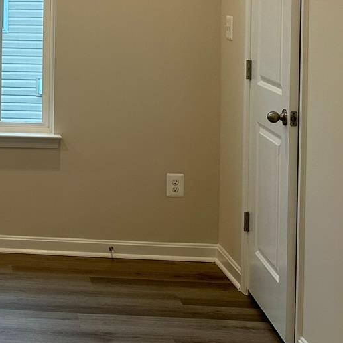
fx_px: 942
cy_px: 5
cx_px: -133
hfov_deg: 18.8
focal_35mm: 84
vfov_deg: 20.1
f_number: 1.78
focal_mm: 6.86
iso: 80
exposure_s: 1/120
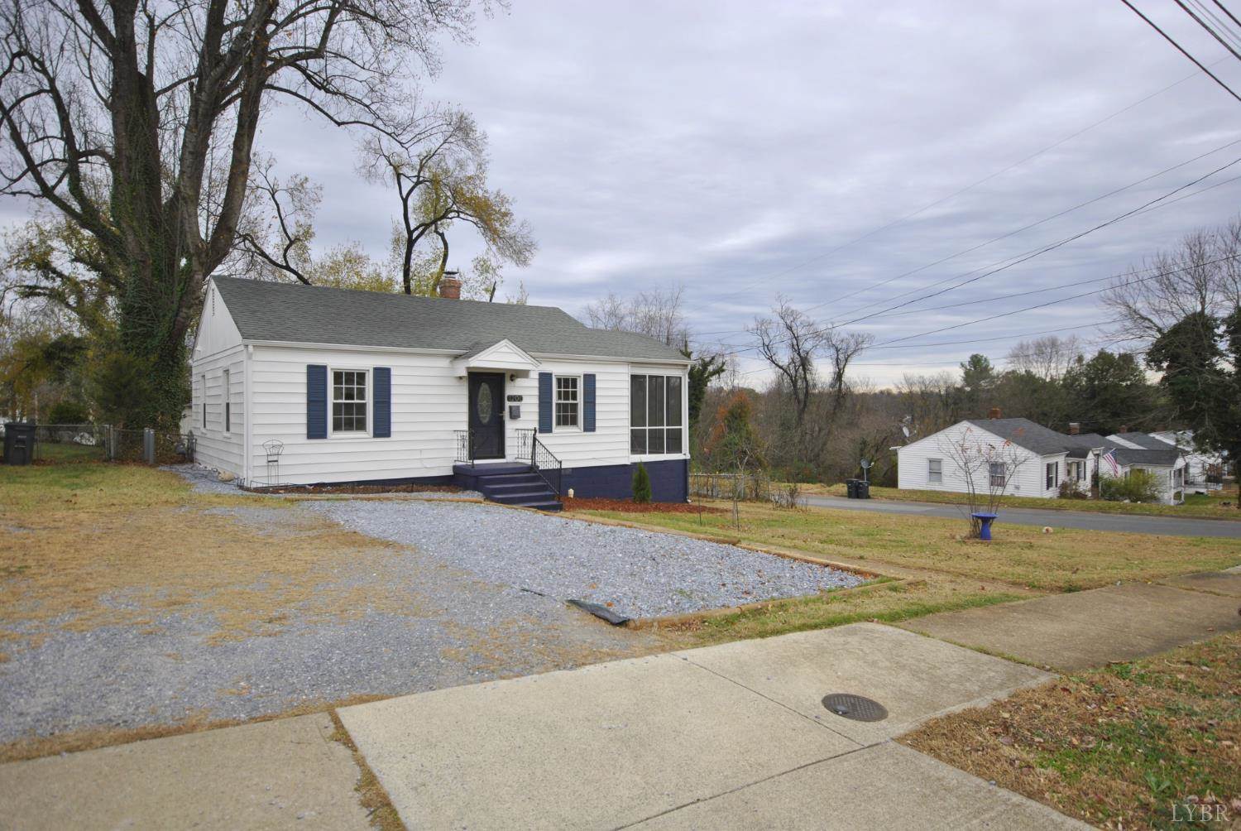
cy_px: 416
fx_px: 725
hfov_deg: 81.1
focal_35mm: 21
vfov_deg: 59.6
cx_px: 620
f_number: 5.6
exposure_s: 1/125
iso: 180
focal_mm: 14
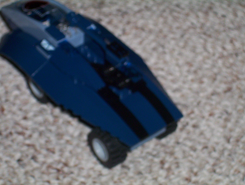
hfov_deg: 15.9
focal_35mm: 124
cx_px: 122
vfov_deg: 12.0
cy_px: 92
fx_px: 880
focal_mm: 16.3
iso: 140
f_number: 4.62
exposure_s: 1/125
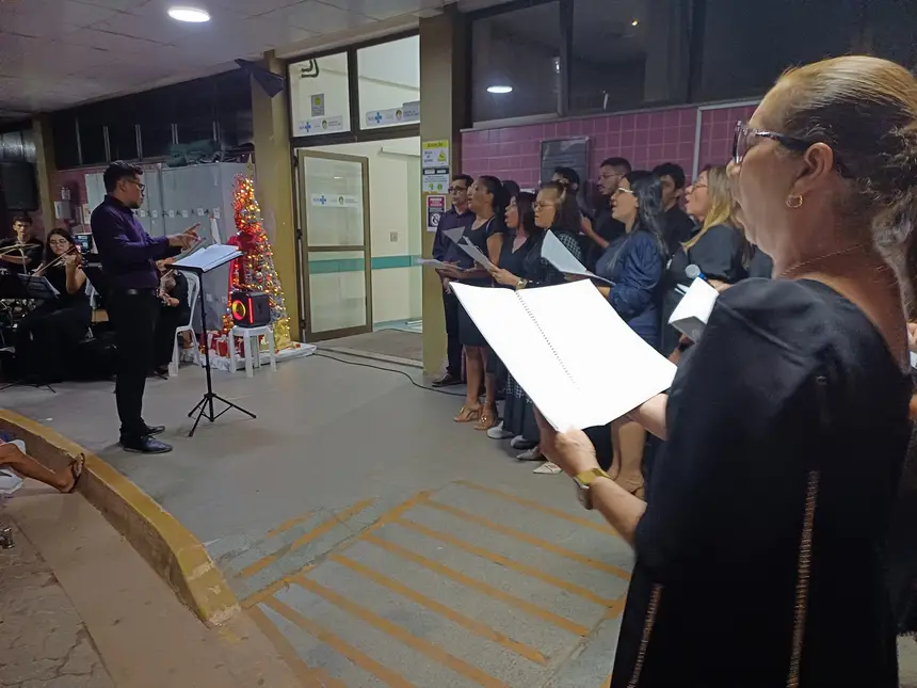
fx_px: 662
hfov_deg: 69.4
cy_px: 344
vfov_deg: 54.9
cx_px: 458
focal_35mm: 25
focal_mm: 4.65
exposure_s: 1/24
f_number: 1.8
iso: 500
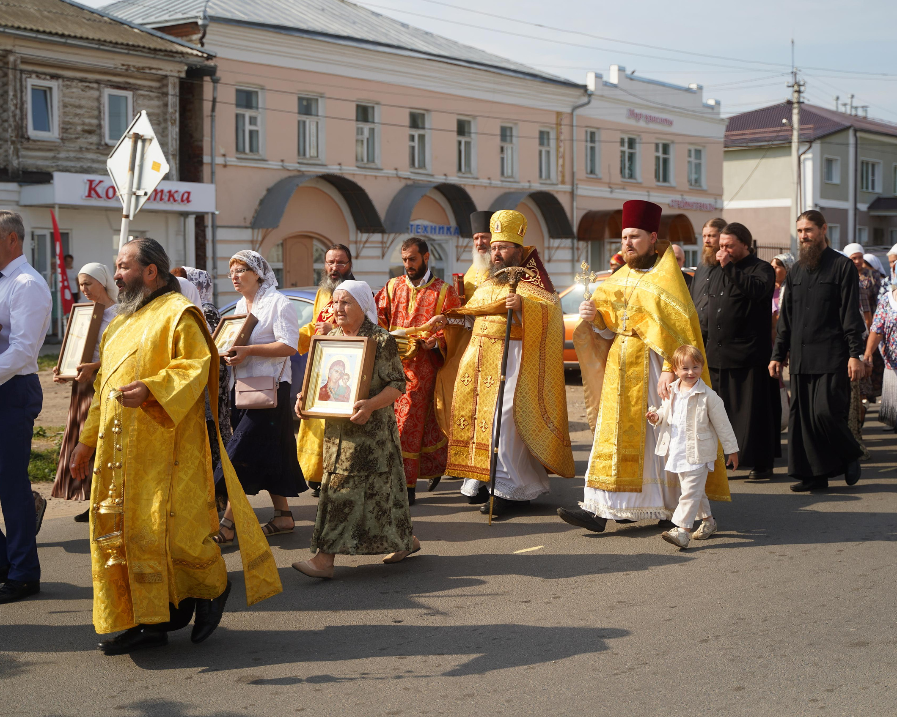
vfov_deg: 29.7
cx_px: 434
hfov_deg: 36.7
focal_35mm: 51
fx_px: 1354
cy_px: 359
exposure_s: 1/1600
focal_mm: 45
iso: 100
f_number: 2.8
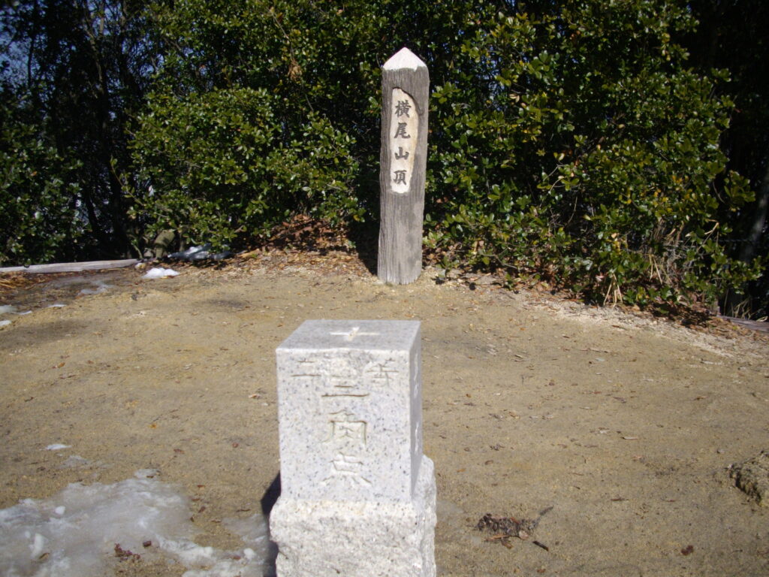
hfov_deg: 50.1
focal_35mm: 37
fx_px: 822
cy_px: 288
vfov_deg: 38.7
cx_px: 384
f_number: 5.6
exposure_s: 1/500
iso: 100
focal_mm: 6.2
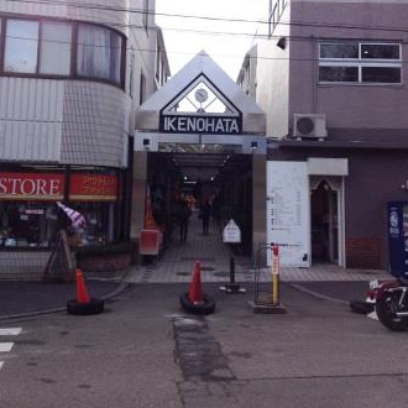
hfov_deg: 40.0
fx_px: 560
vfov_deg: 39.5
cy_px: 132
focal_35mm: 42
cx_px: 204
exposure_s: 1/1534
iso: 50
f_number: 2.4
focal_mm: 4.28
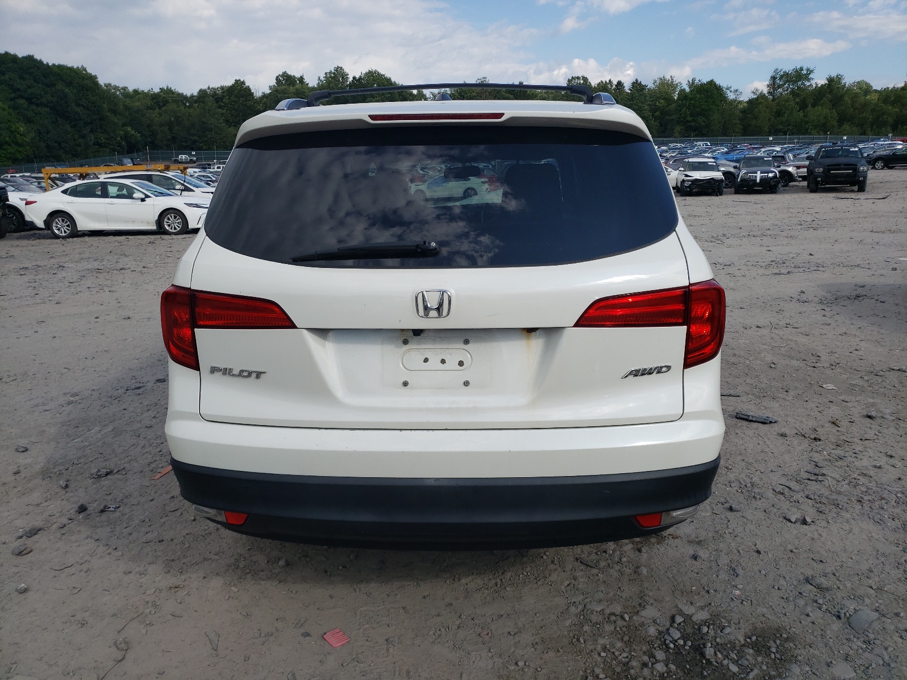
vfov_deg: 53.1
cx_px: 454
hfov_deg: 67.3
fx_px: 681
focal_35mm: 26
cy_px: 340
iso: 50
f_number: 1.5
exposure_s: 1/3333
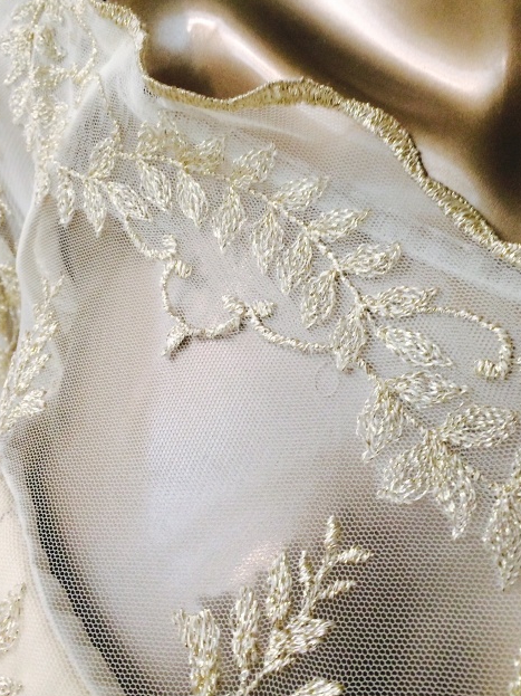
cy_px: 279
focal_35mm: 37
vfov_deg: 49.8
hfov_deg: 38.6
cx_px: 296
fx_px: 743
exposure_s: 1/30
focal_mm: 4.12
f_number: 2.2
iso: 160
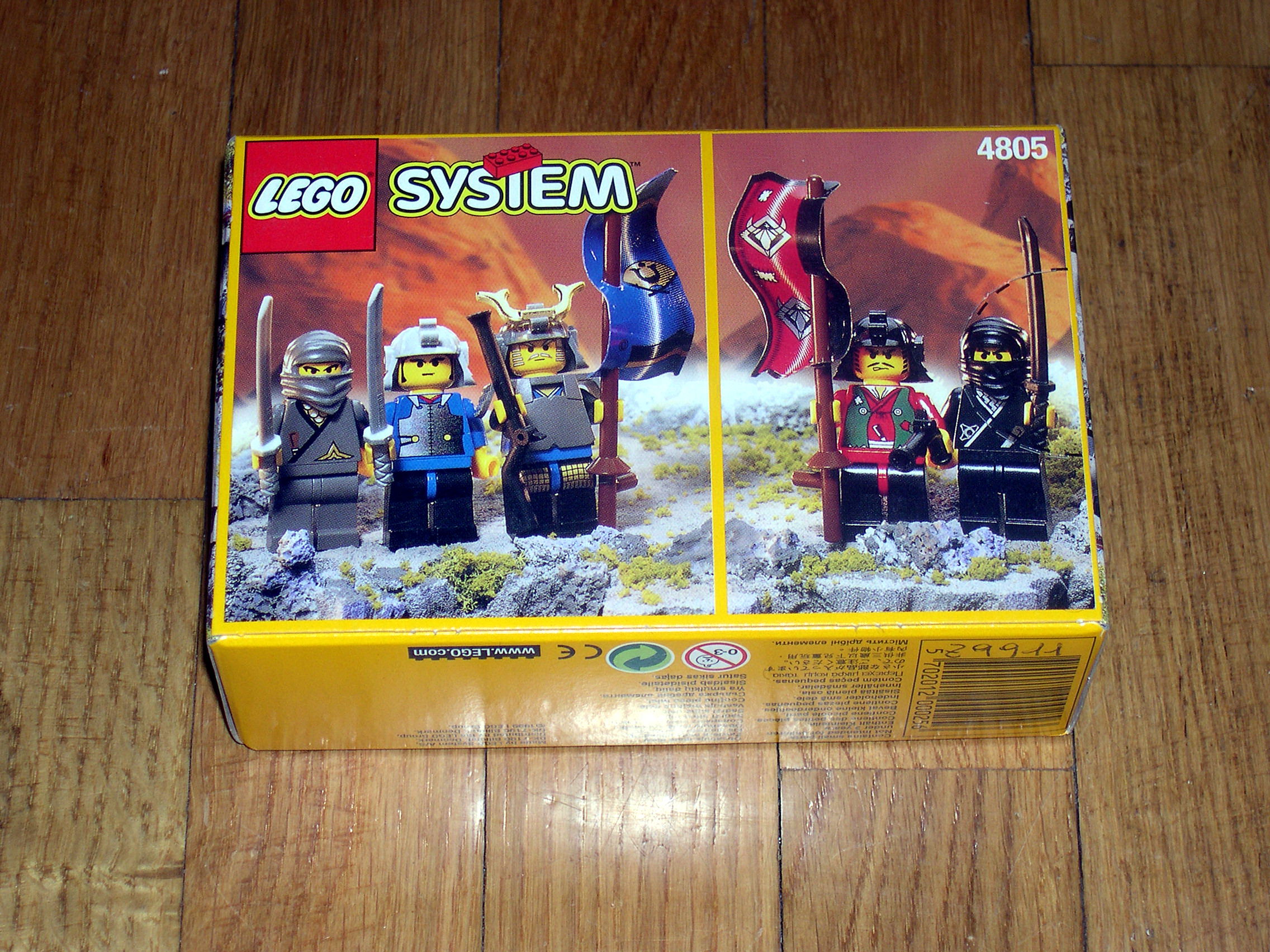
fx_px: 3375
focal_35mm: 92
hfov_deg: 21.3
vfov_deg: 16.1
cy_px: 476
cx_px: 635
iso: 100
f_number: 4.5
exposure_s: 1/60
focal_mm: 19.5
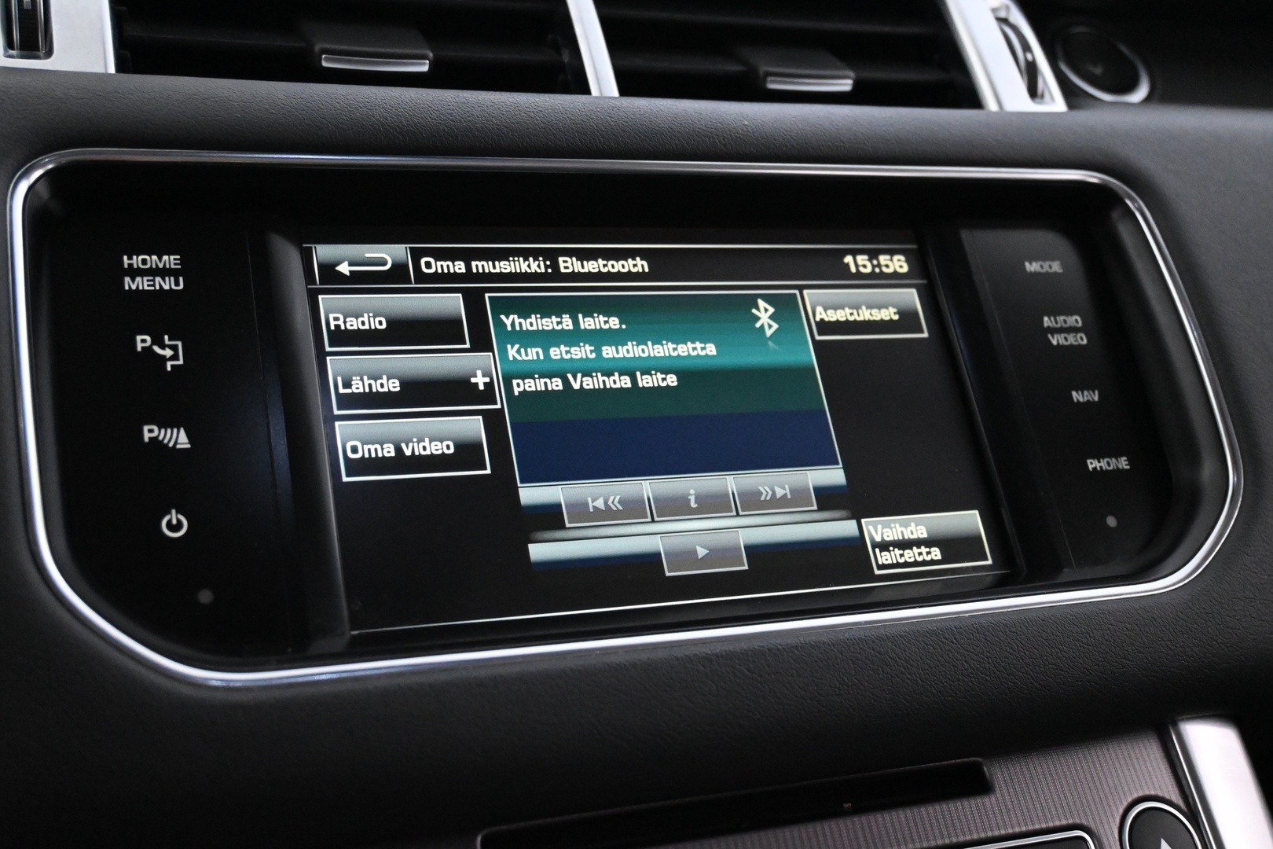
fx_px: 1485
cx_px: 636
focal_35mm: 42
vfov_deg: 31.9
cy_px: 424
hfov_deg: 46.4
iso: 7200
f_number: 4.5
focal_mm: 28
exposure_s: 1/50
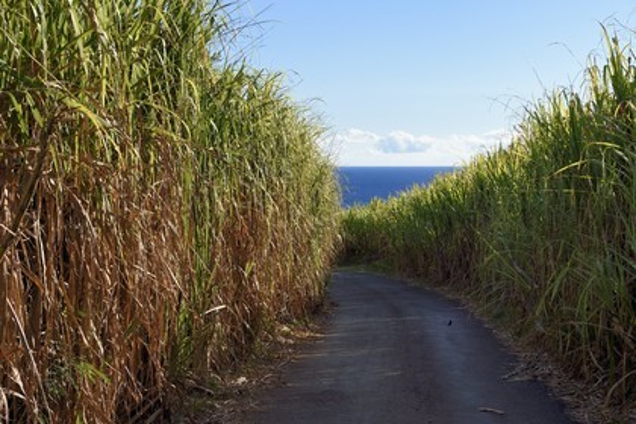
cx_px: 318
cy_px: 212
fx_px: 1237
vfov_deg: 19.5
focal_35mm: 70
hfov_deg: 28.8
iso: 200
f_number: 14
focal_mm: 70
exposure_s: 1/250
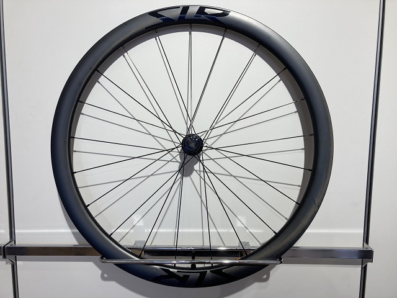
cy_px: 149
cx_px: 198
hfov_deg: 63.4
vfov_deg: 49.7
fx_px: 321
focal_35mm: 28
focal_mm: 3.99
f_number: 1.8
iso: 25
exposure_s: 1/121
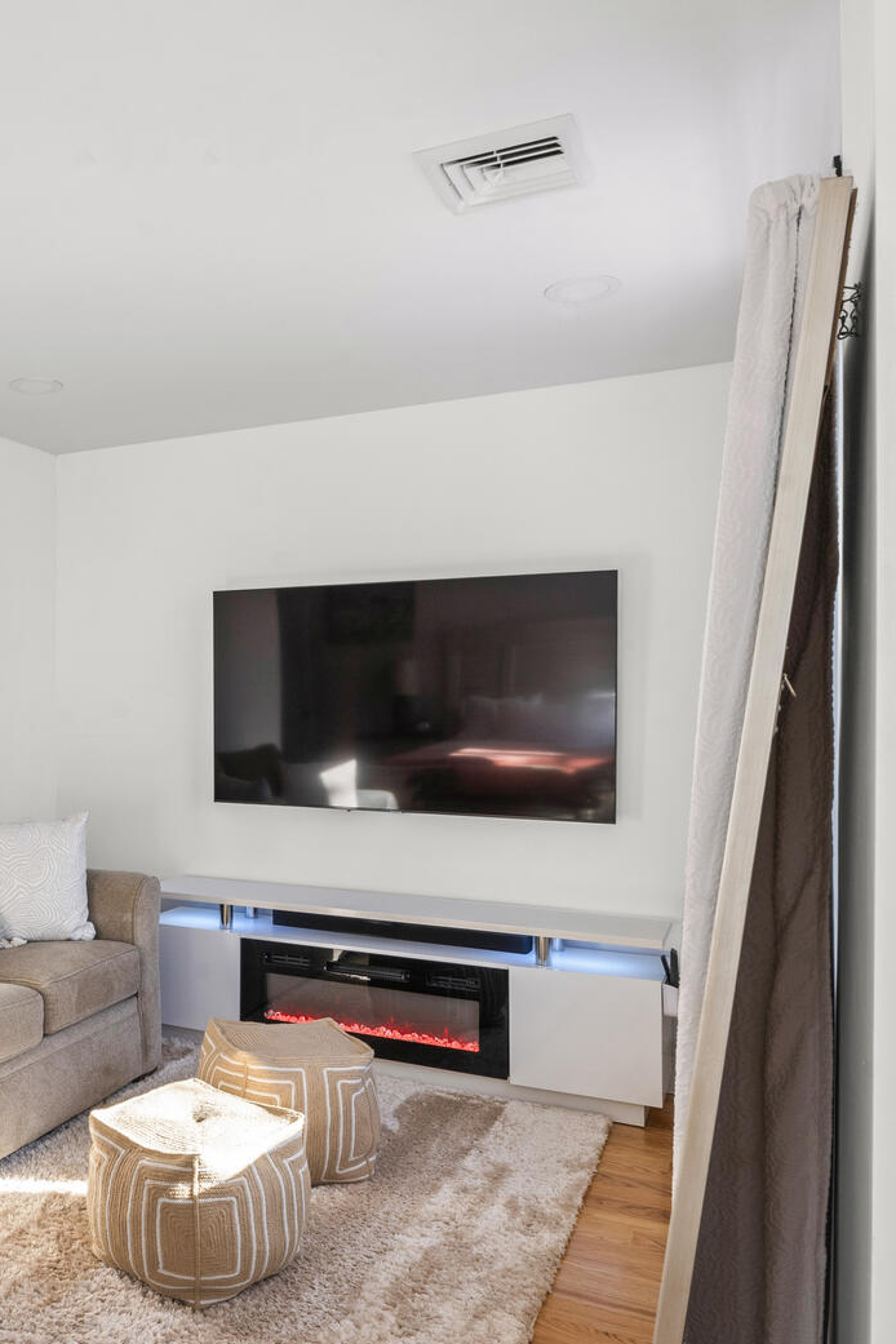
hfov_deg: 42.3
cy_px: 687
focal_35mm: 29
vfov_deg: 64.3
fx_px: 1068
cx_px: 115
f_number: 10
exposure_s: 1/25
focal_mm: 18.4
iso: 500
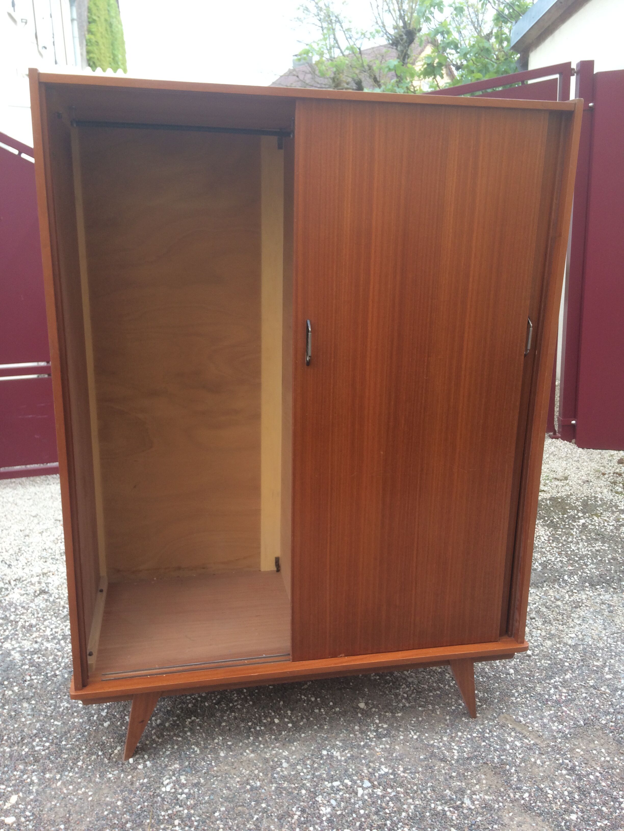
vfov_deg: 61.7
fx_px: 697
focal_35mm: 29
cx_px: 312
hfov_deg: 48.2
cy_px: 416
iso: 40
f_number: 2.2
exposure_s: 1/100
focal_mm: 4.15
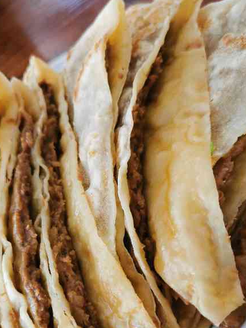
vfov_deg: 42.2
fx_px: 417
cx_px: 112
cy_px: 226
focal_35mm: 44
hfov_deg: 32.9
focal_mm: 5.58
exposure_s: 1/100
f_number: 1.8
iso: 125
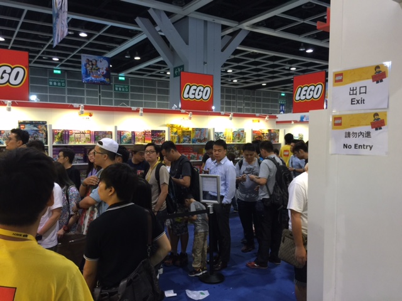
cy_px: 150
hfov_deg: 61.7
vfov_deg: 48.2
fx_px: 337
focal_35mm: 29
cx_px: 201
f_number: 2.2
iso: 64
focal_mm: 4.15
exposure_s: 1/15
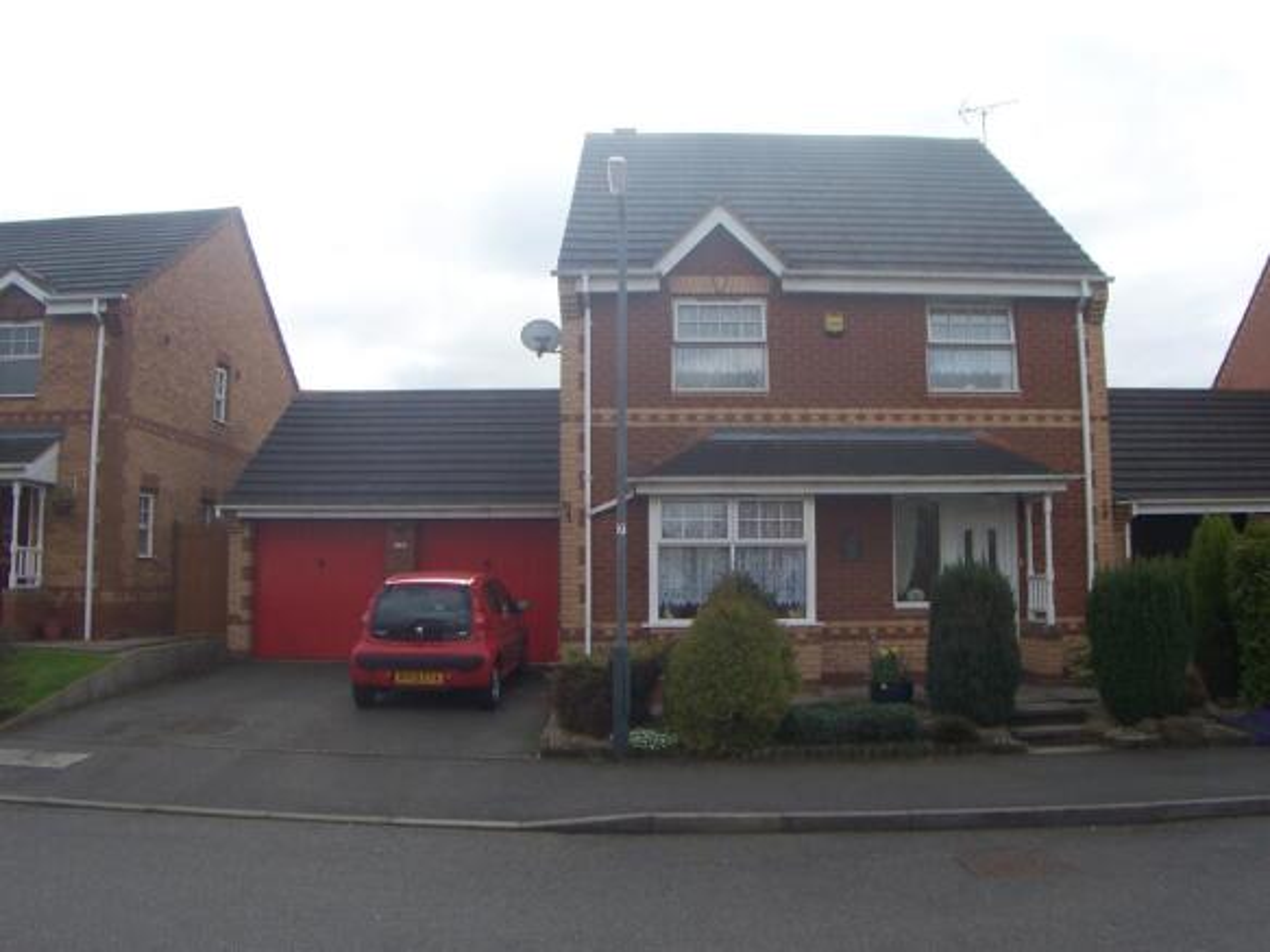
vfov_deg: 35.9
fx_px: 1467
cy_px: 476
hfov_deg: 46.8
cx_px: 635
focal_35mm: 40
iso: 80
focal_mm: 6.7
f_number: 4
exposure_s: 1/500
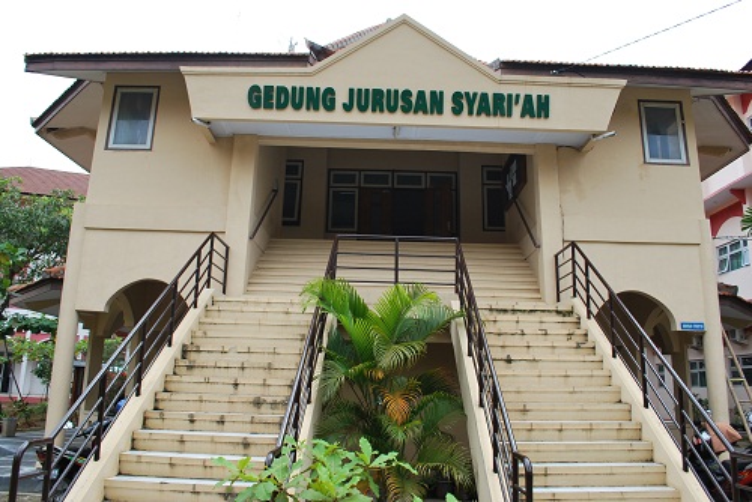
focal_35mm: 27
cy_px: 251
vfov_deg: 48.0
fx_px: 564
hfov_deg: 67.4
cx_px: 376
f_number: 6.3
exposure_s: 1/160
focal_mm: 18
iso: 100
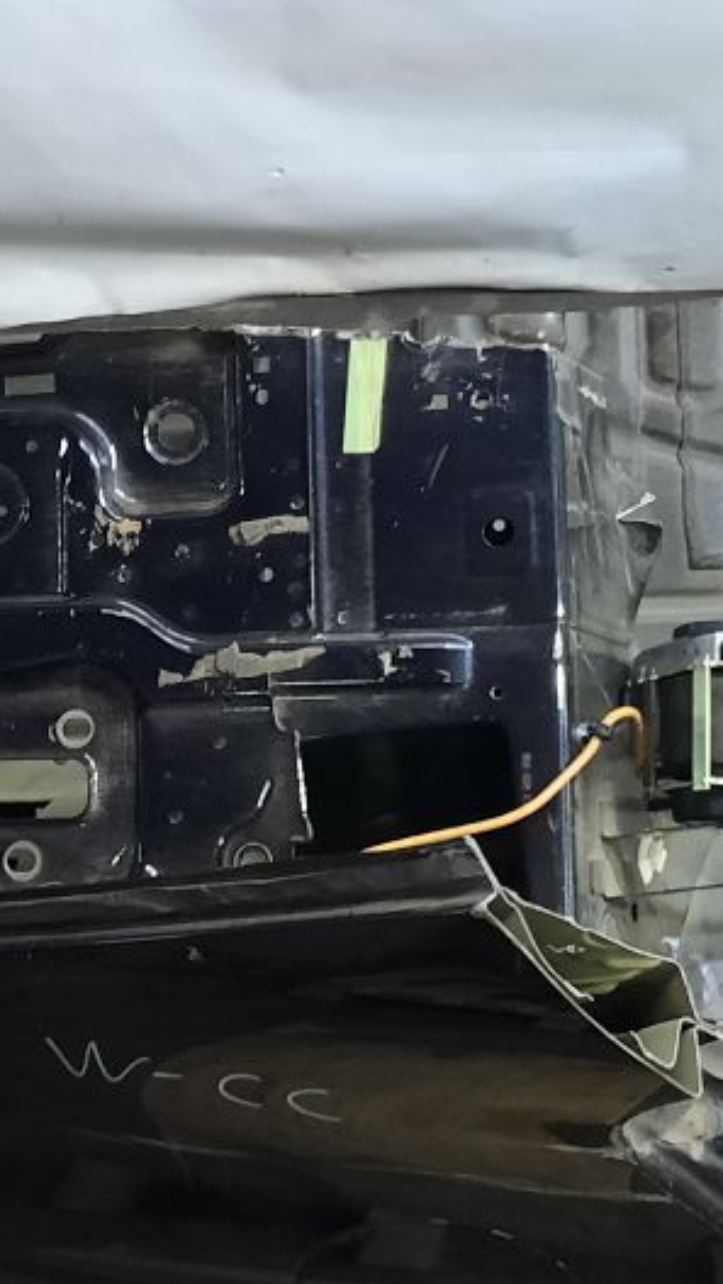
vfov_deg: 33.8
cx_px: 170
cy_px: 575
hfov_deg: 19.3
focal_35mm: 62
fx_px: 2110
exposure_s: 1/33
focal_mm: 4.6
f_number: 2
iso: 250
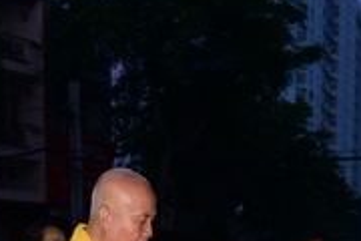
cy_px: 410
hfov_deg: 19.9
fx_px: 1013
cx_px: 317
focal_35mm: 101
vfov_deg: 12.6
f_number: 4
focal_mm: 28
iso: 320
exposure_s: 1/60
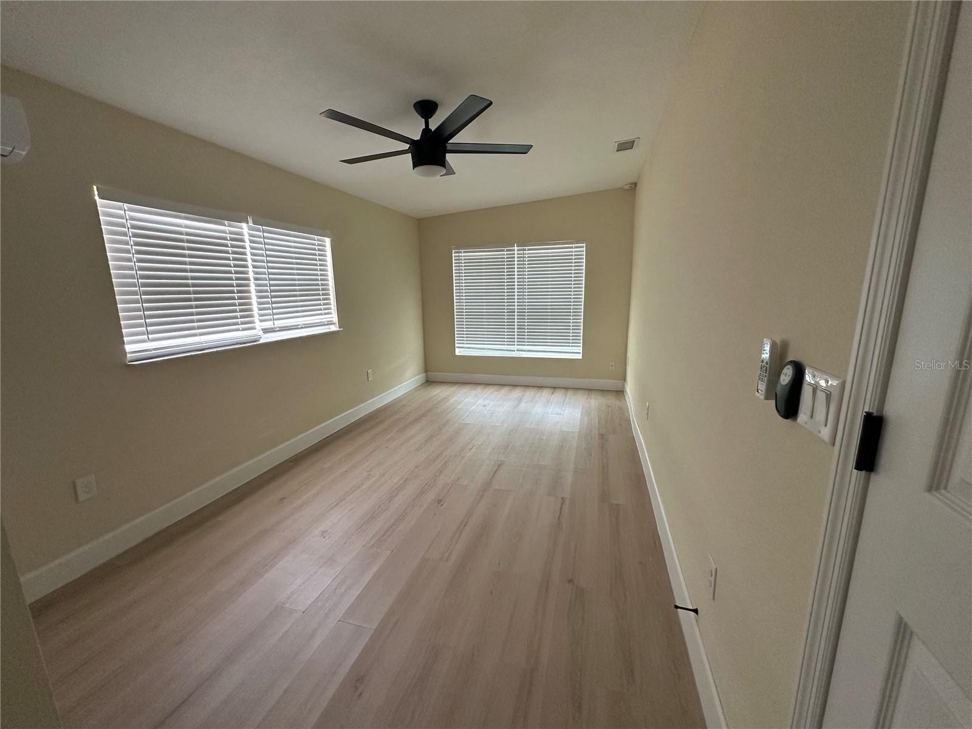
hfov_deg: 102.1
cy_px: 364
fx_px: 393
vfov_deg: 85.7
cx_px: 486
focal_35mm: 14
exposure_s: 1/120
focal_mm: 2.22
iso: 200
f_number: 2.2
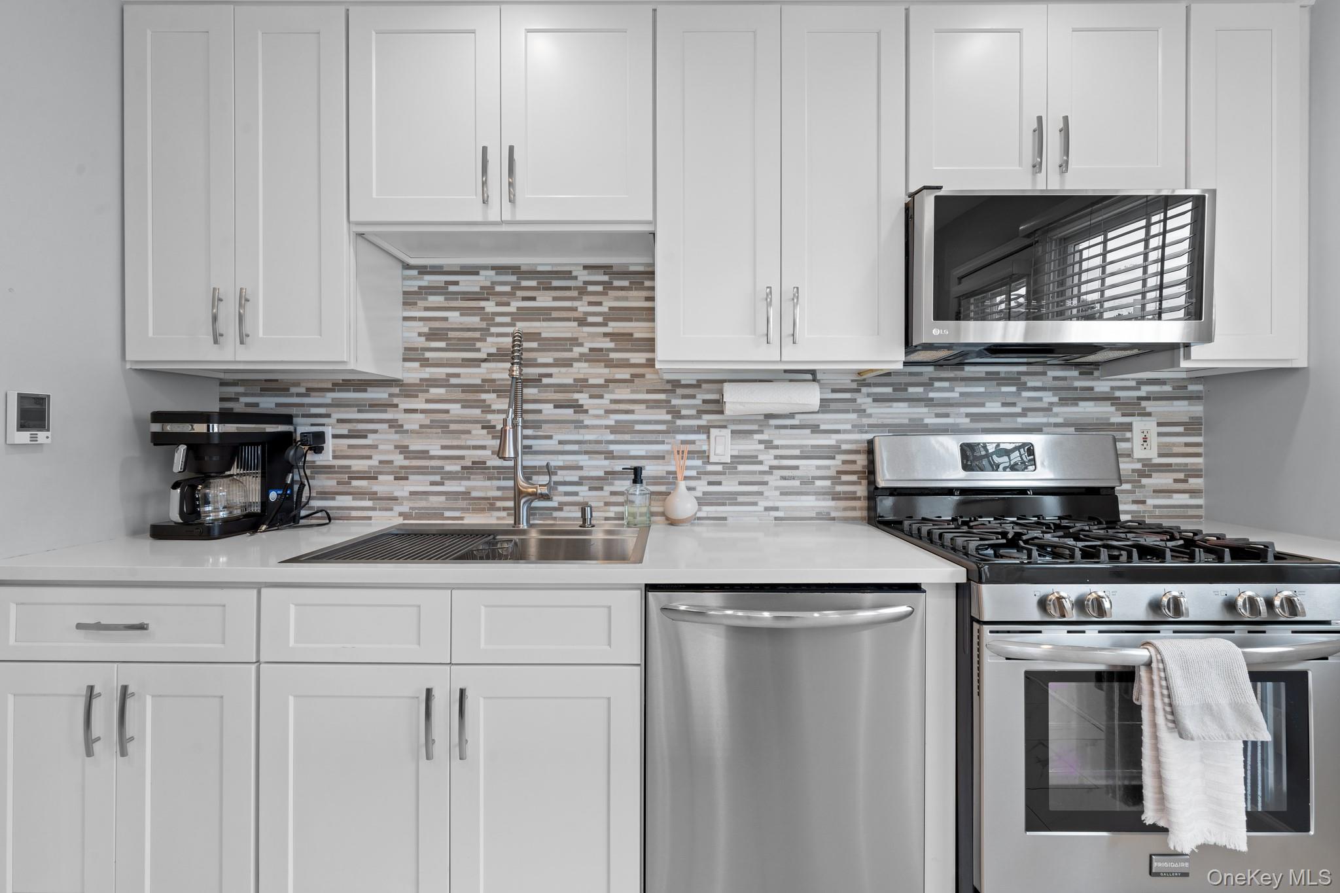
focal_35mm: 14
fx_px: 521
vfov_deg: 81.2
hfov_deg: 104.3
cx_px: 670
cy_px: 446
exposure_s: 1/3
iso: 200
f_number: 10
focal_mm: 14
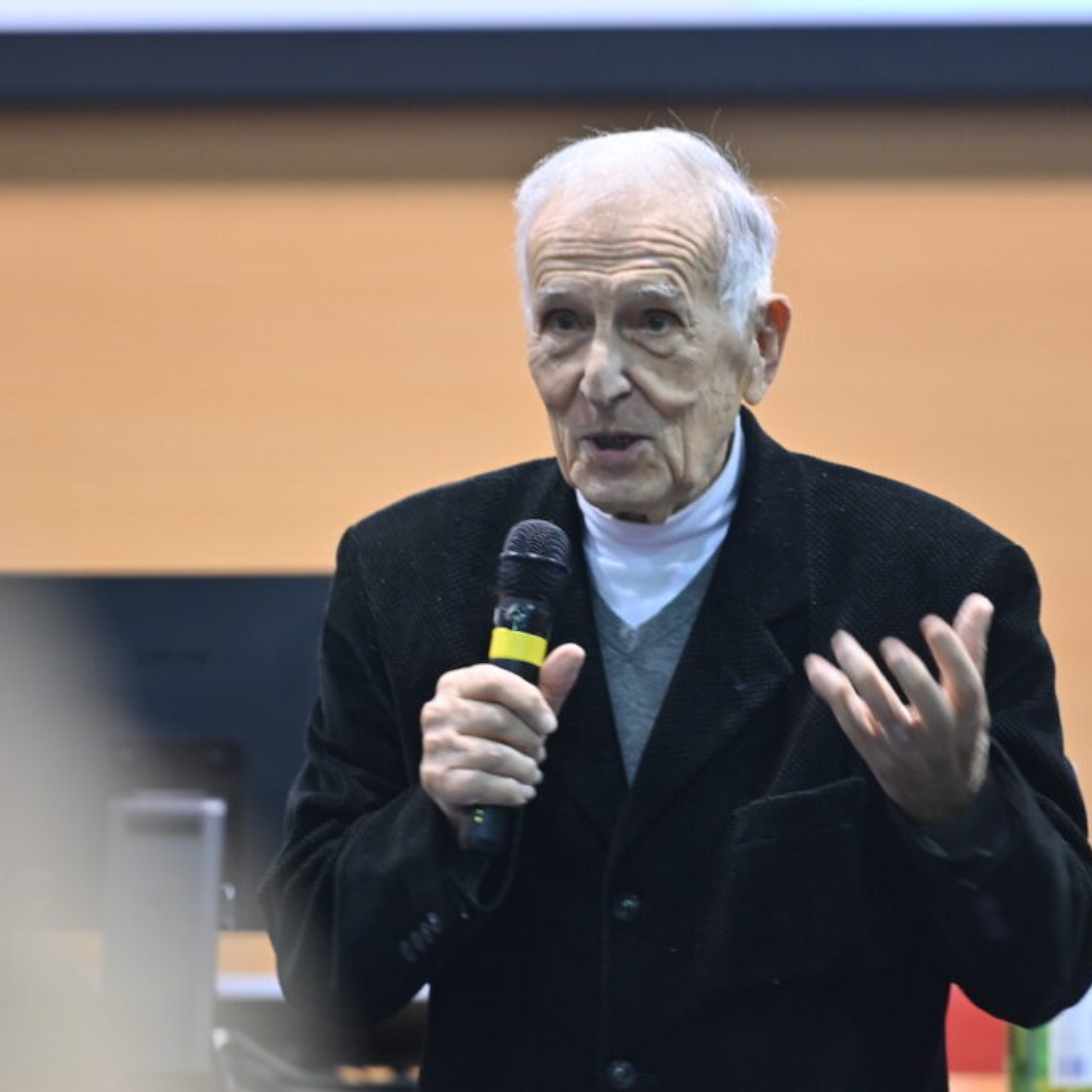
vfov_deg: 6.8
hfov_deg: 6.8
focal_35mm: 256
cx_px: 469
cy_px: 546
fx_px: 9137
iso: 1600
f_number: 2.8
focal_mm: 200
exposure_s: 1/60
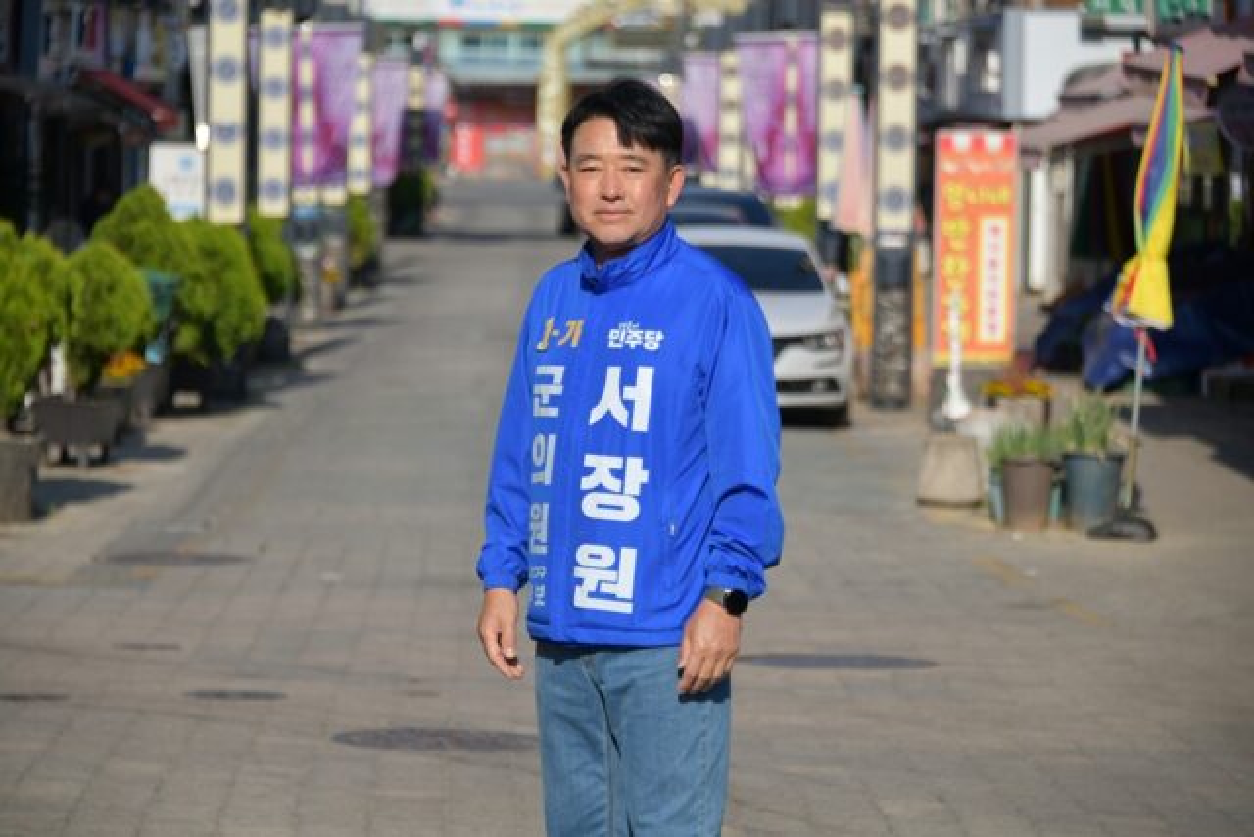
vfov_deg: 8.6
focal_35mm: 160
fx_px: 5574
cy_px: 418
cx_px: 627
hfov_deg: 12.8
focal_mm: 160
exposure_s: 1/1250
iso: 250
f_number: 5.6
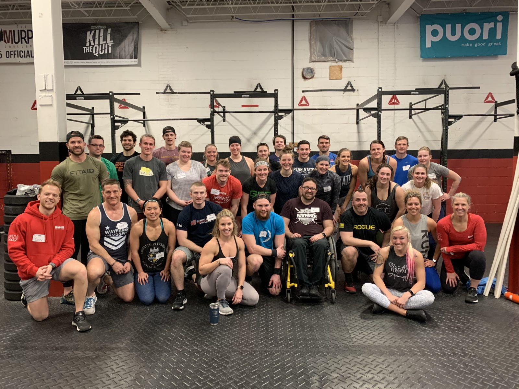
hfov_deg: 67.3
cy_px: 194
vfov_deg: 53.1
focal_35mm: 26
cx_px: 260
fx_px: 390
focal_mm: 4.25
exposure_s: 1/60
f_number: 1.8
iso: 320
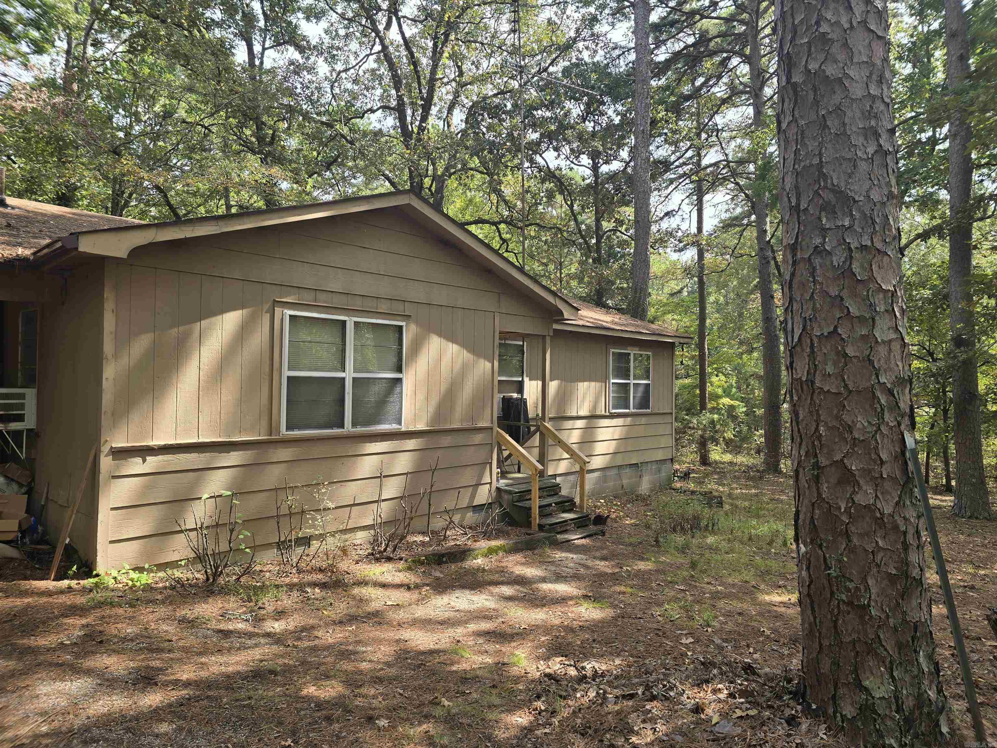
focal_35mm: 23
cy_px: 374
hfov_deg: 73.9
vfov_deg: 58.9
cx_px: 498
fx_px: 662
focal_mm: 6.3
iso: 12
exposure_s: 1/188
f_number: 1.7
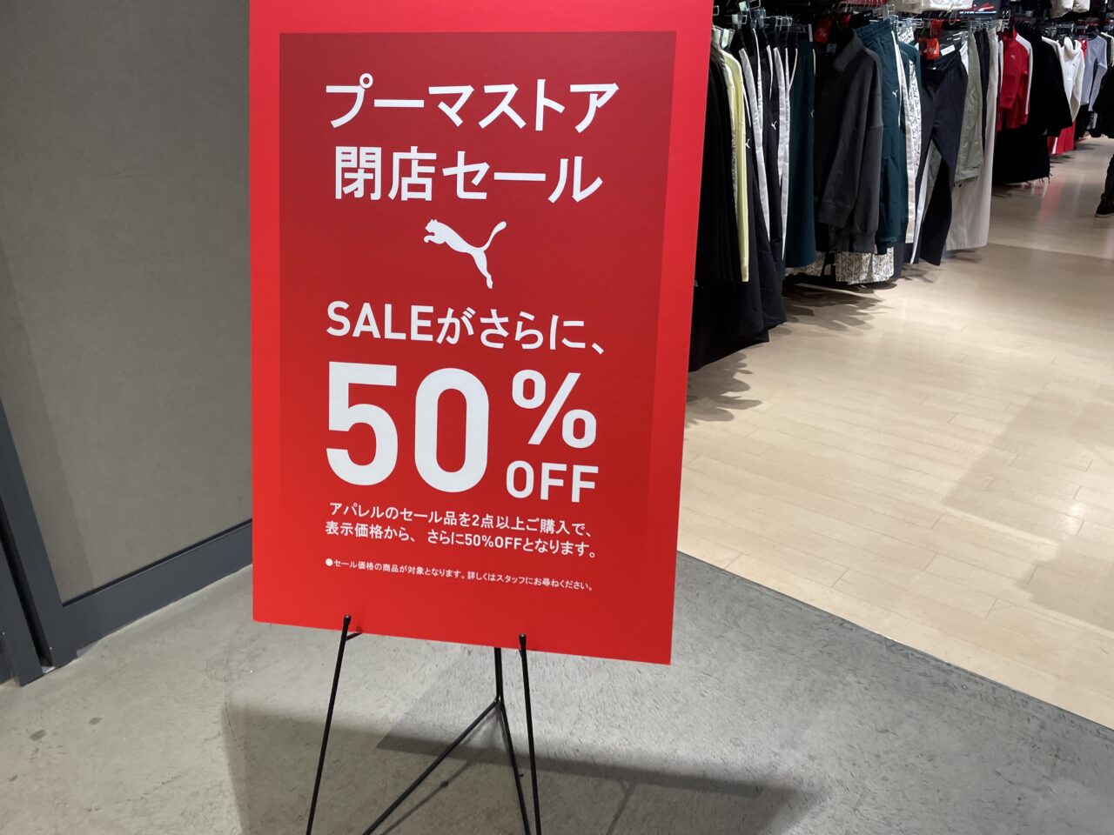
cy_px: 418
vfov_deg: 53.1
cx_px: 557
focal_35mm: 26
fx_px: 837
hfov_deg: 67.3
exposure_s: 1/100
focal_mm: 4.2
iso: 125
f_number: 1.6
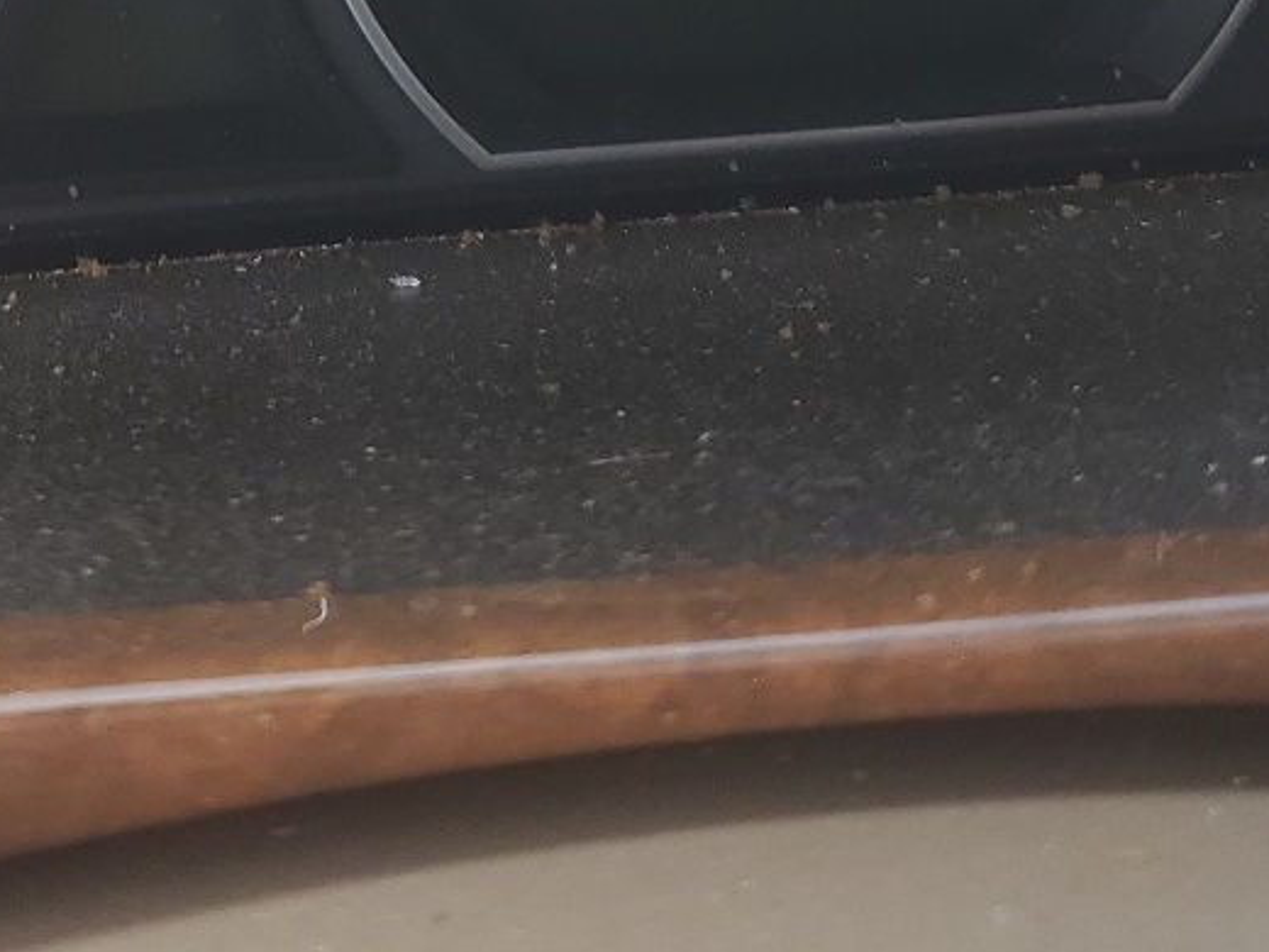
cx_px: 205
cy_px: -356
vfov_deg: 17.1
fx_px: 2933
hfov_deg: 23.9
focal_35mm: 80
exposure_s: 1/161
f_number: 1.5
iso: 50
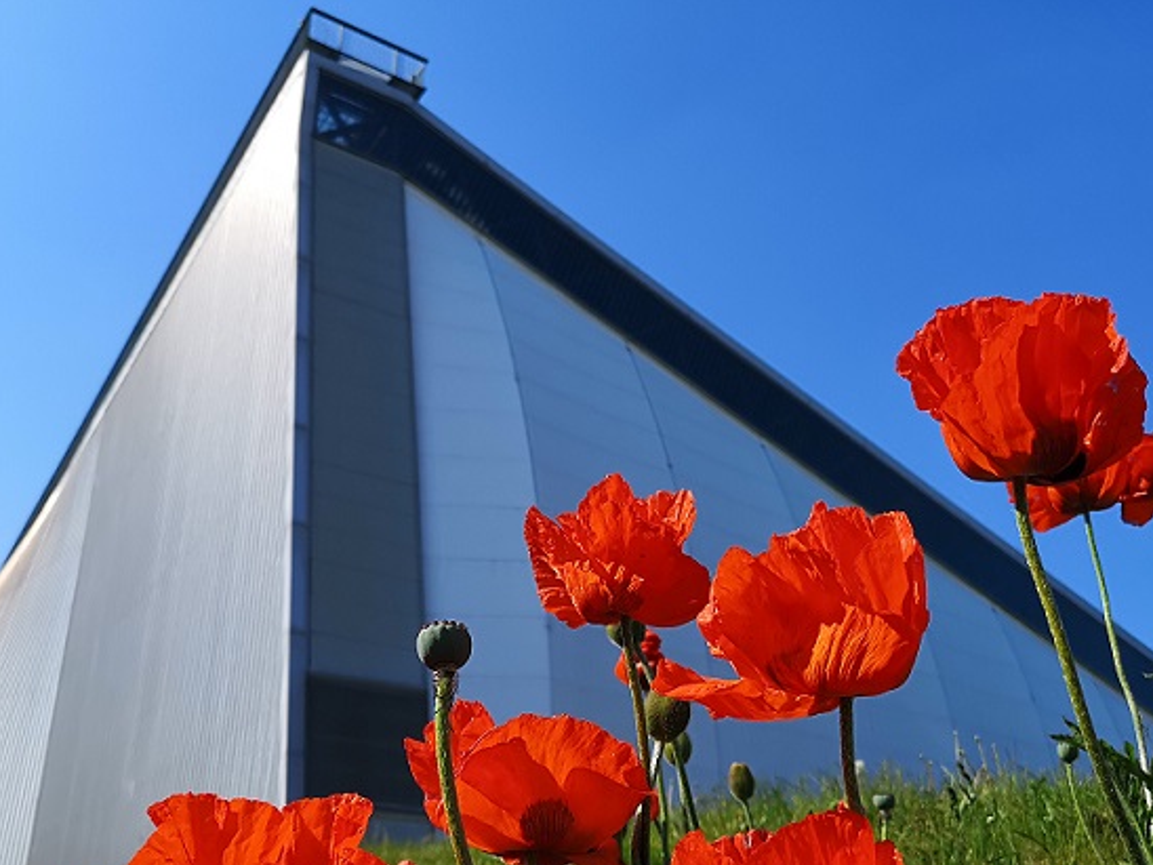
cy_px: 562
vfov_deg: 39.3
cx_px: 581
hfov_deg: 51.4
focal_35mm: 36
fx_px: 1199
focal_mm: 3.95
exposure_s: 1/2865
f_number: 1.8
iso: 50
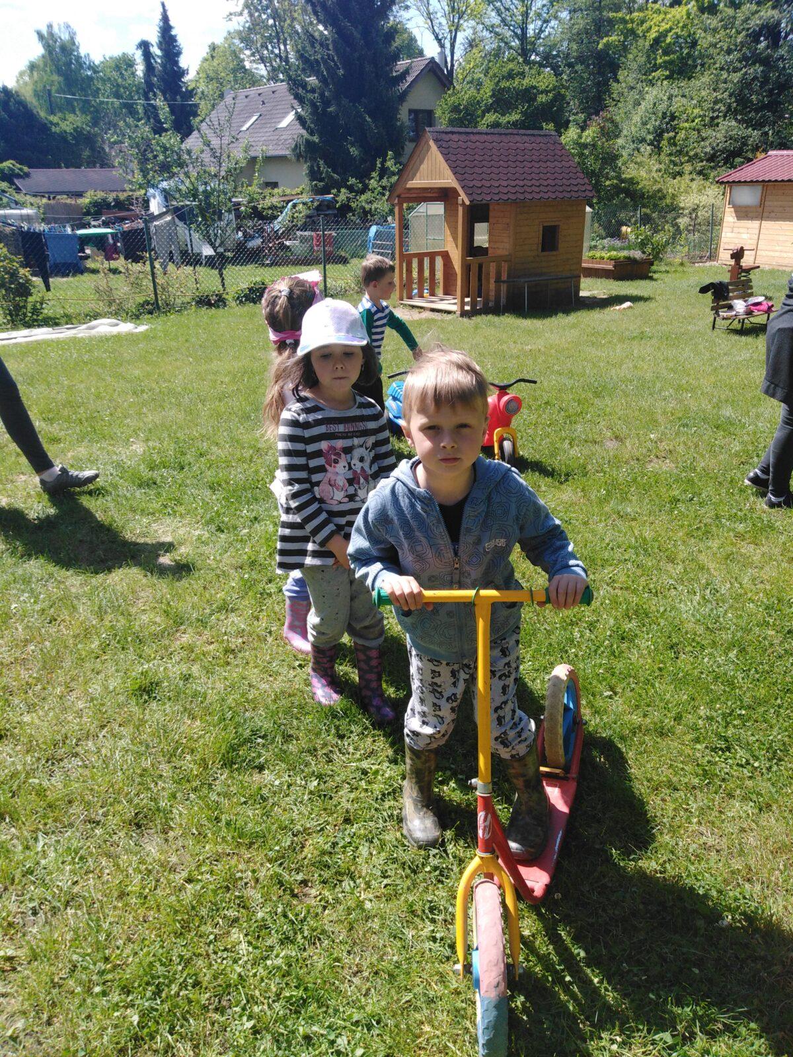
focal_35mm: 26
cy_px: 528
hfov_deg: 53.1
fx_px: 794
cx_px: 396
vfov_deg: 67.3
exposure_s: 1/616
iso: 100
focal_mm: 3.46
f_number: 2.2
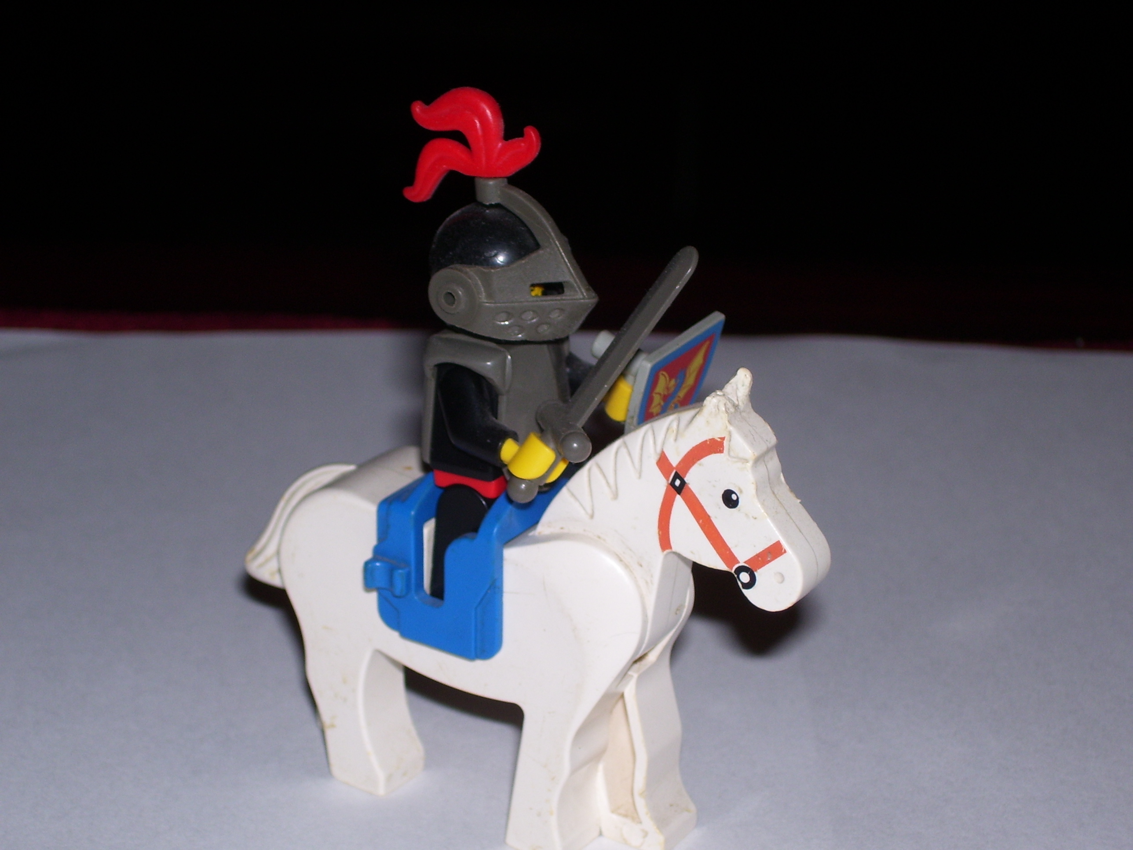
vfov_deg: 17.0
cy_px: 425
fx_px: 2848
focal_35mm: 87
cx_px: 566
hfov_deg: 22.5
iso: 80
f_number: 4.3
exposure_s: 1/90
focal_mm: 14.3
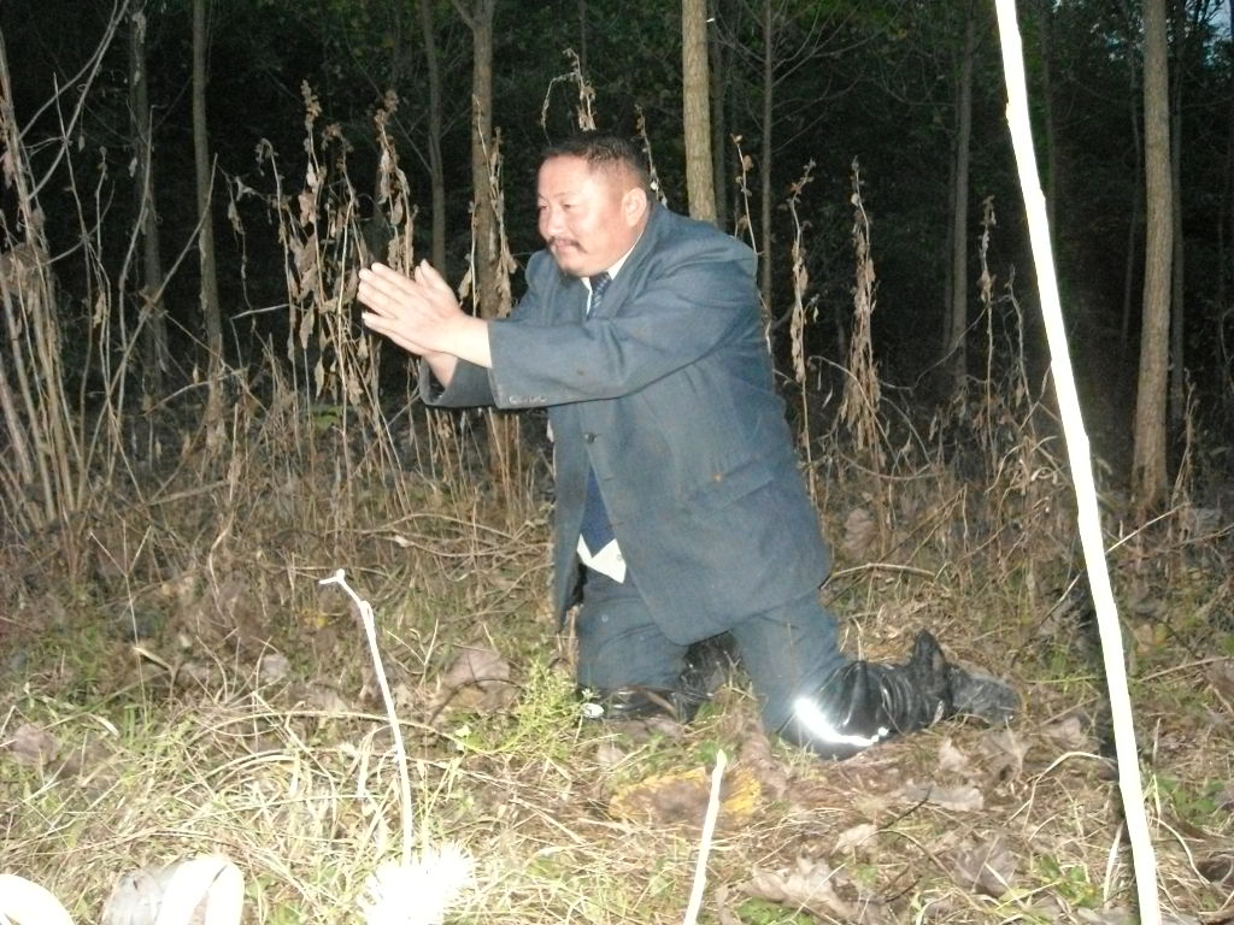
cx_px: 617
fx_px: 1248
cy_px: 462
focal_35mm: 35
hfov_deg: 52.6
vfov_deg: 40.7
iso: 951
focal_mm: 5.7
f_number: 2.8
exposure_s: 1/60
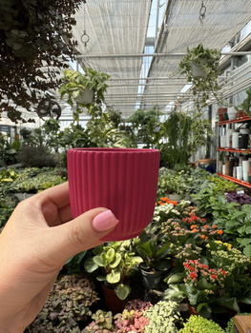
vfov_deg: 69.4
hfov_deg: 54.9
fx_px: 241
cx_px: 126
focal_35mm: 25
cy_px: 166
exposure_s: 1/376
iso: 40
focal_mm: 2.22
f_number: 2.2
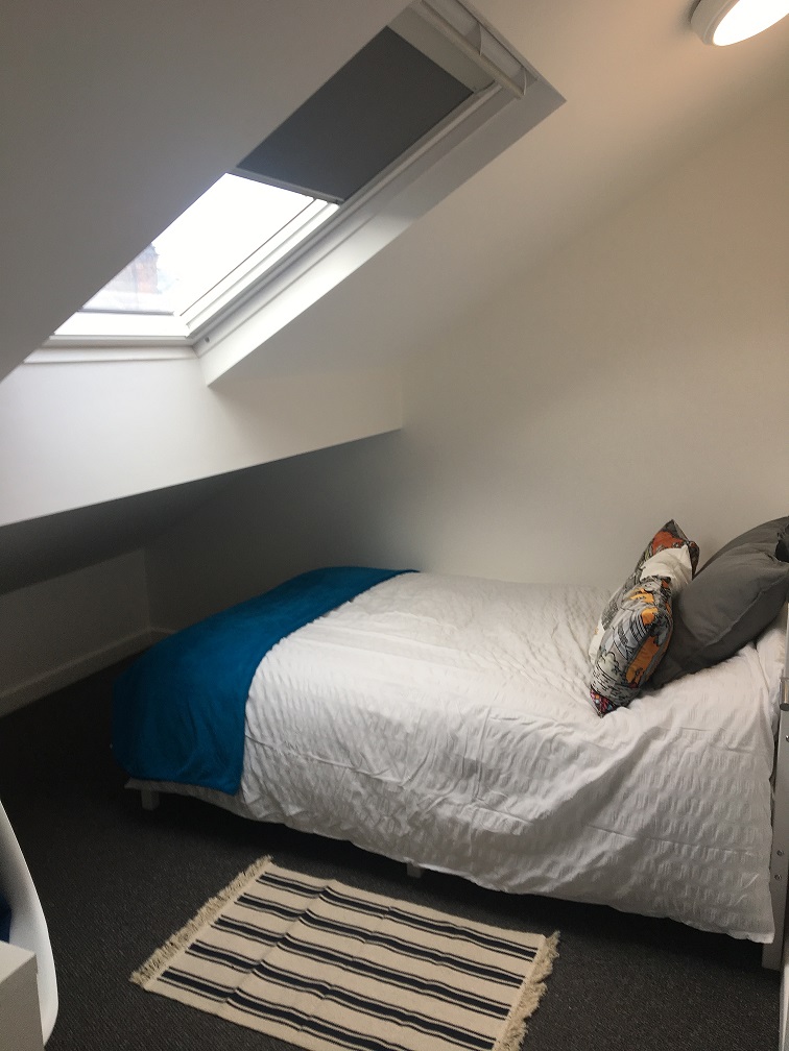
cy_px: 526
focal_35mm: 29
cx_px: 394
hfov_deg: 48.2
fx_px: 881
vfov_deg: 61.7
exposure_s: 1/50
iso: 25
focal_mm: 4.15
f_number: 2.2
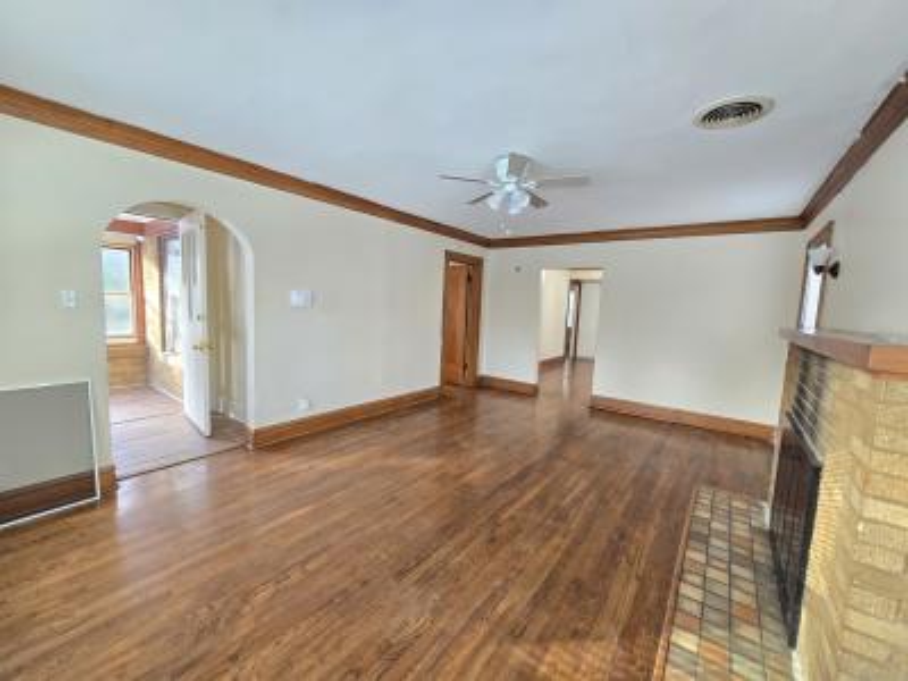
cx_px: 454
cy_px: 340
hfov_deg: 106.2
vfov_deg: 89.9
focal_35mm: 13
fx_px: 341
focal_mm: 2.2
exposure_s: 1/60
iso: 320
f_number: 2.2
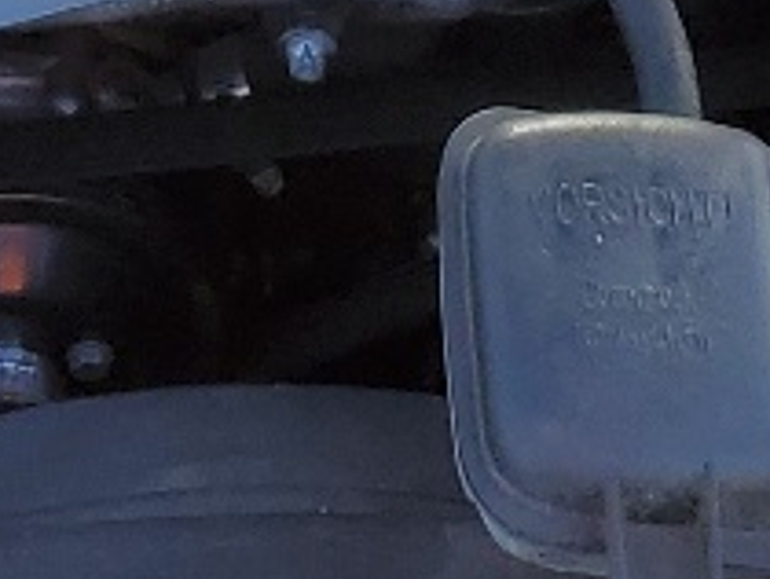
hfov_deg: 10.0
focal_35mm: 198
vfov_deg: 7.2
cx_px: 275
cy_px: -627
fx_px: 4409
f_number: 1.5
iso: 50
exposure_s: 1/625
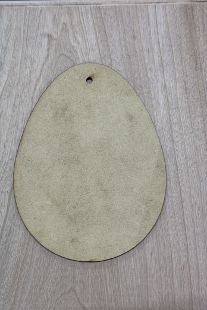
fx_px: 440
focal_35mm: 51
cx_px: 90
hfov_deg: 26.5
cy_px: 155
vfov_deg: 38.9
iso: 64
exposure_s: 1/50
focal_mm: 6.76
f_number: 1.78
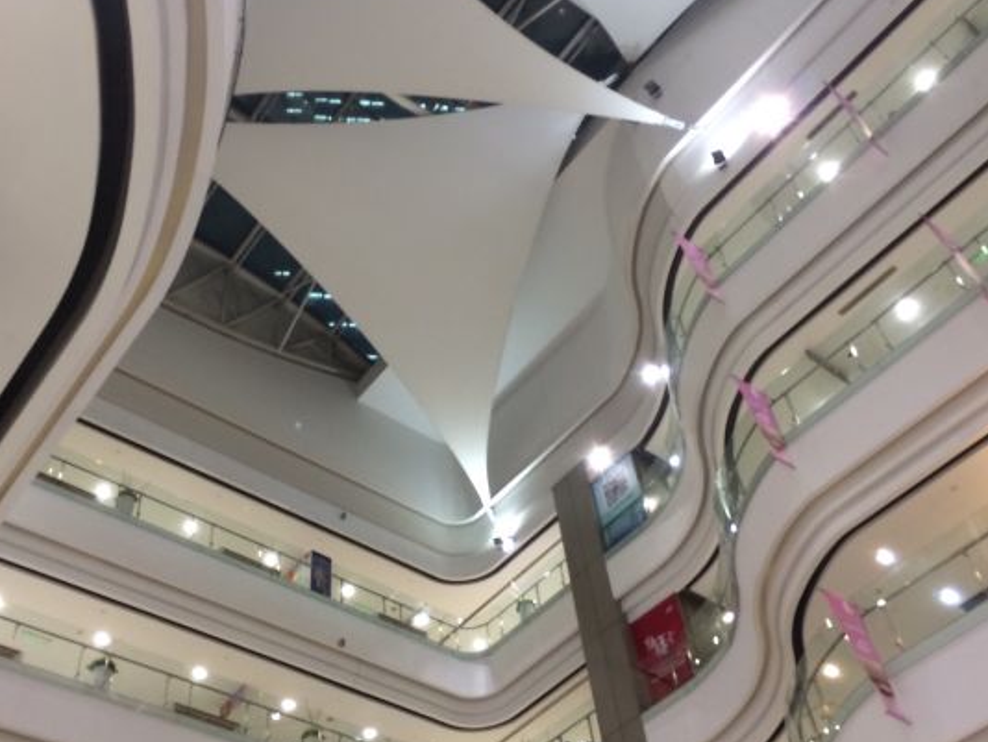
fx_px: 1085
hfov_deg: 48.9
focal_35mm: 38
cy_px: 436
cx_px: 455
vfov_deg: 37.6
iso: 125
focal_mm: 4.15
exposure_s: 1/33
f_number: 2.2
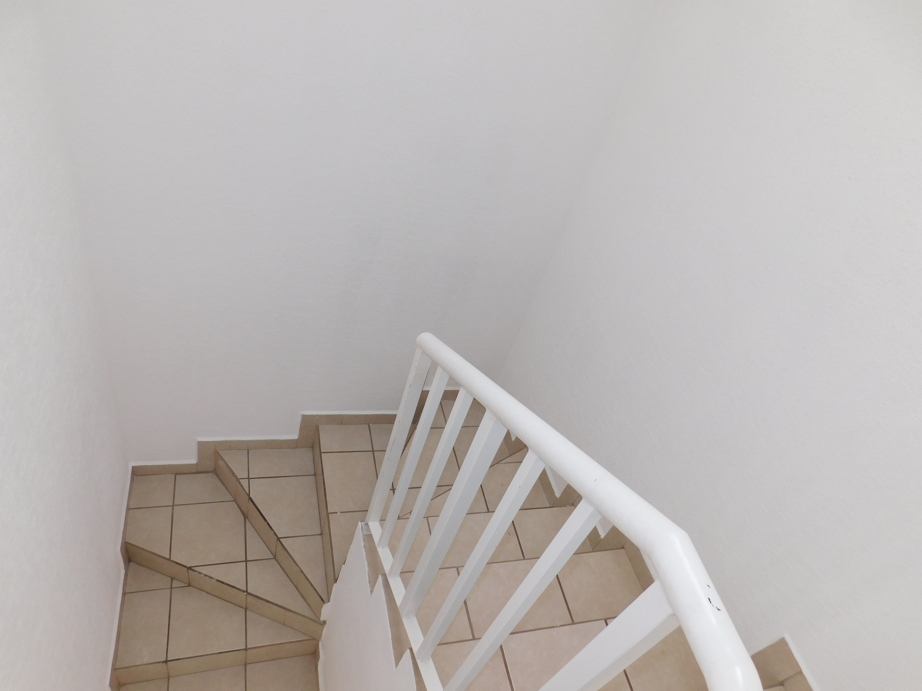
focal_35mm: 23
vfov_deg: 58.9
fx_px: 613
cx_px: 461
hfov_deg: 73.9
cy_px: 346
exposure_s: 1/50
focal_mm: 4
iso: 125
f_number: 3
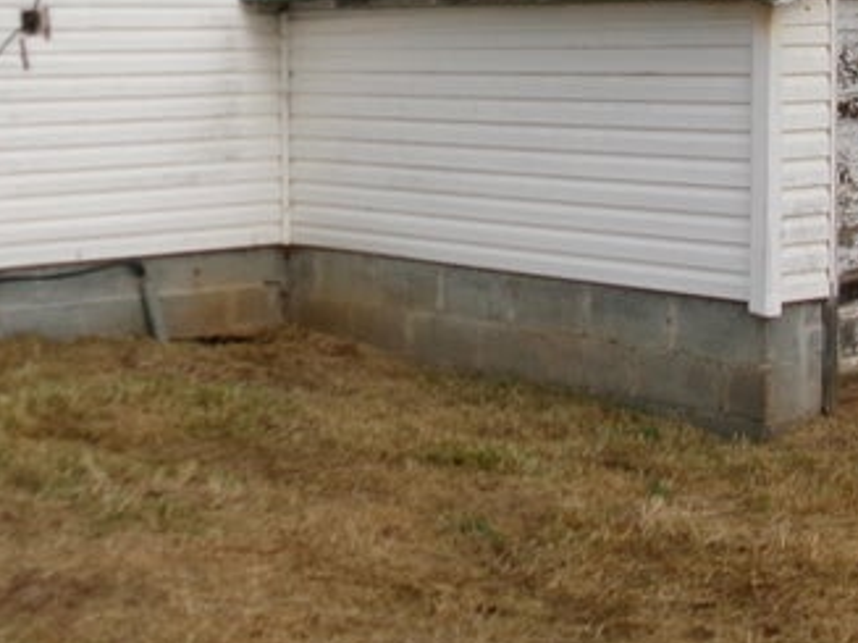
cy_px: 92
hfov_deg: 26.2
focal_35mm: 73
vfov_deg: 19.8
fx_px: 1809
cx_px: 169
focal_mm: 5.1
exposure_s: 1/120
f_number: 10.8
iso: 100
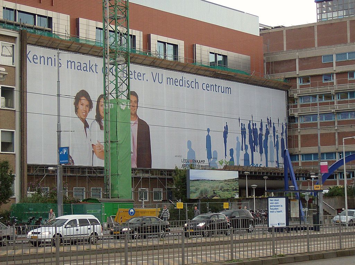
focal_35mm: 85
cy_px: 132
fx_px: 870
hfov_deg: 23.1
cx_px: 178
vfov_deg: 17.3
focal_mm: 14.1
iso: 152
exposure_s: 1/109
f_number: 4.2
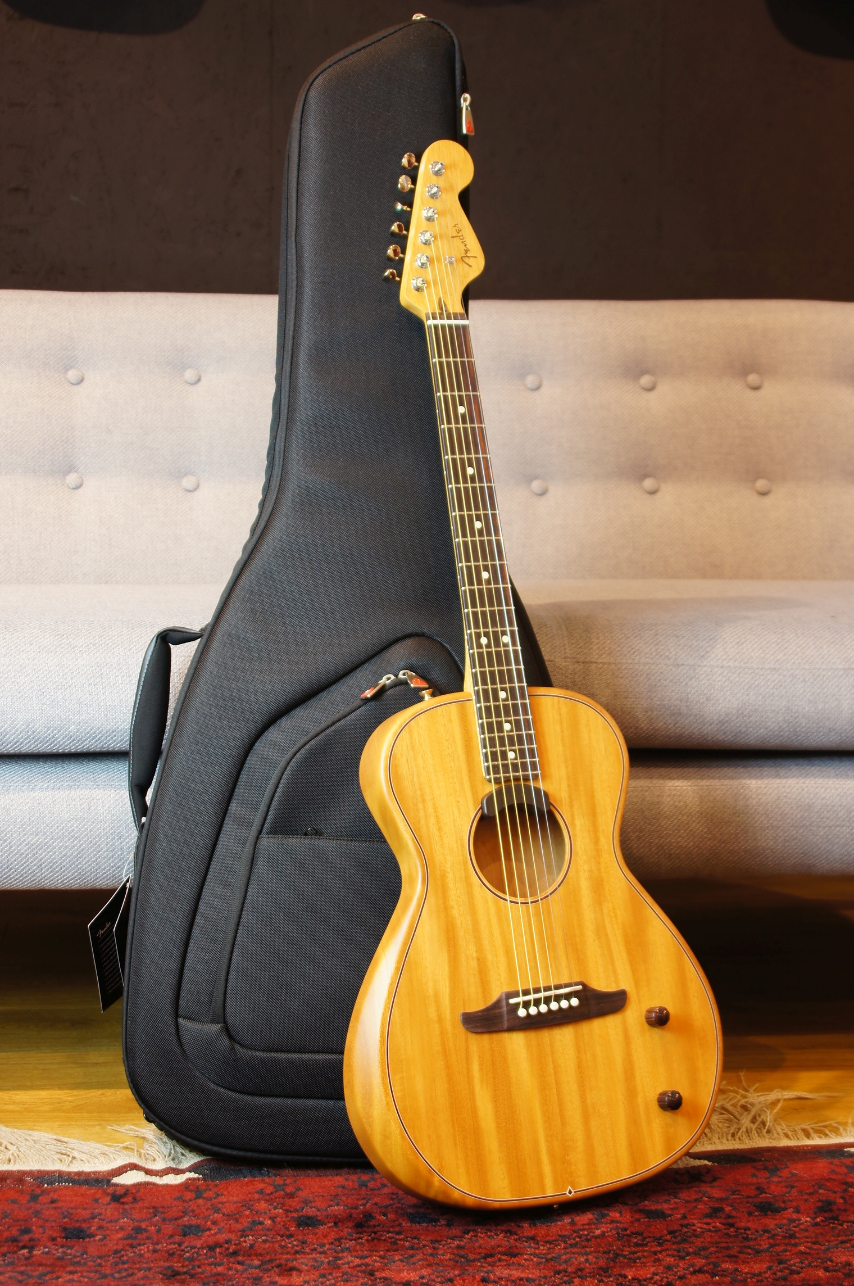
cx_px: 427
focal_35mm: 52
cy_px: 643
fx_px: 1873
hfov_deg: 25.7
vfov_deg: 37.9
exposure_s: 1/4
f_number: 4.5
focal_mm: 35
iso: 100
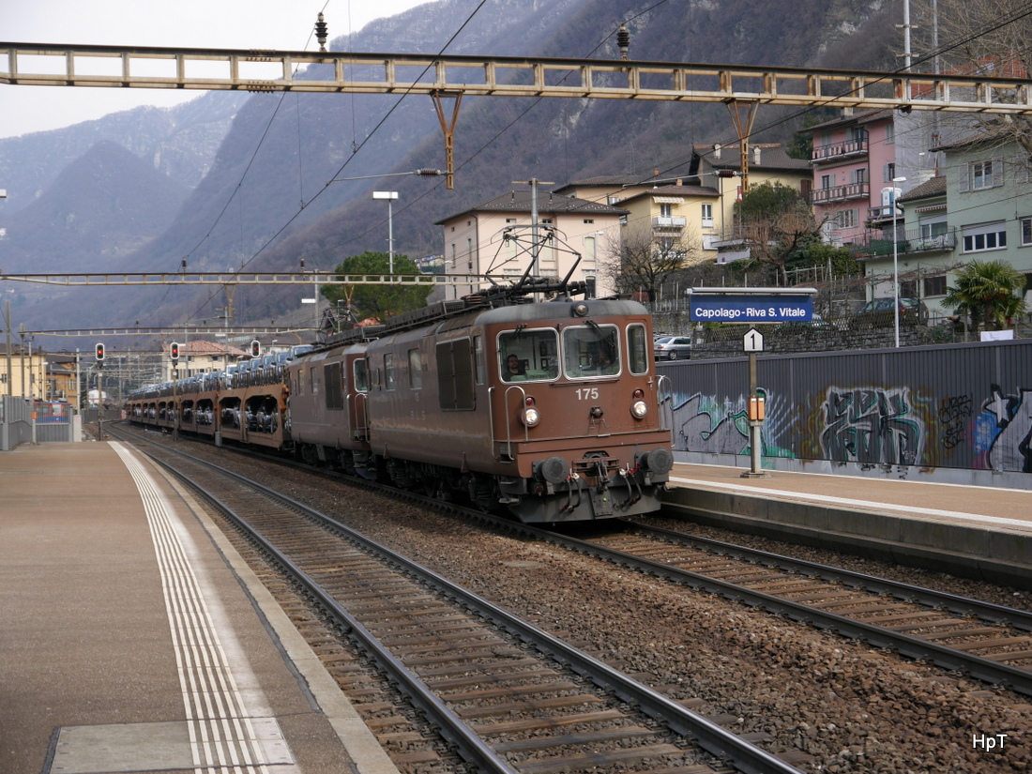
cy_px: 387
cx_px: 516
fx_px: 1550
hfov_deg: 36.8
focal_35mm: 52
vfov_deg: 28.0
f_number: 5
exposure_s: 1/400
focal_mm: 26
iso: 160
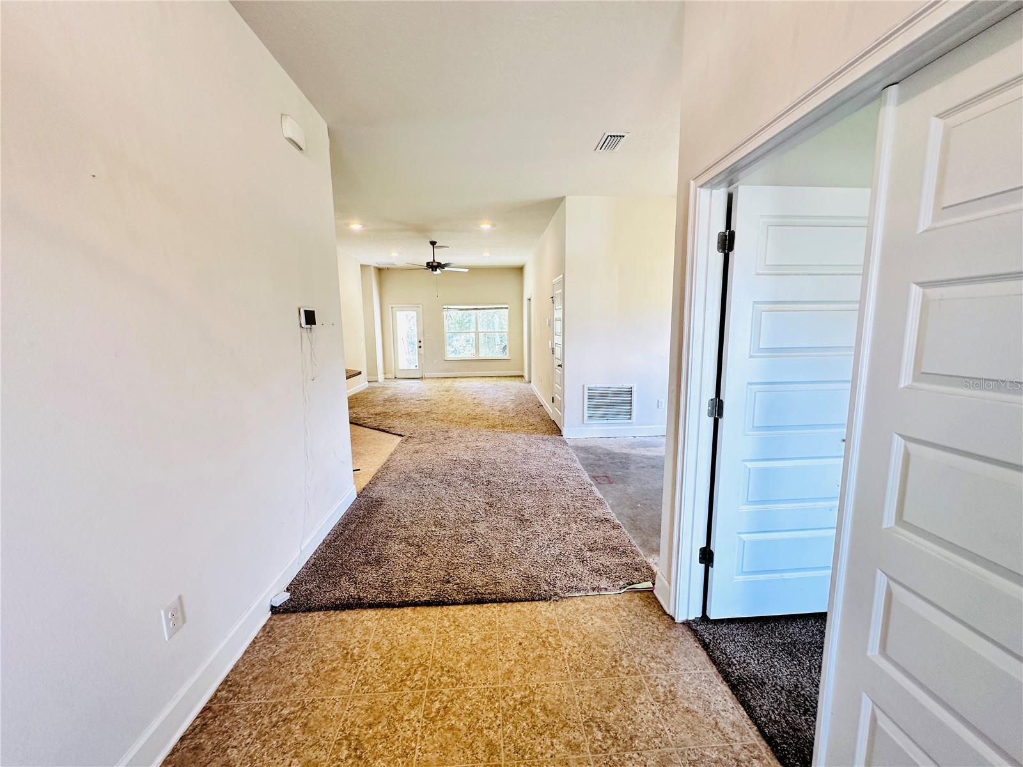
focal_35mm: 14
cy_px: 384
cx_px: 512
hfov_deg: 102.1
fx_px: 414
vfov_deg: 85.7
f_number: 2.2
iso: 160
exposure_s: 1/60
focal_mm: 2.22
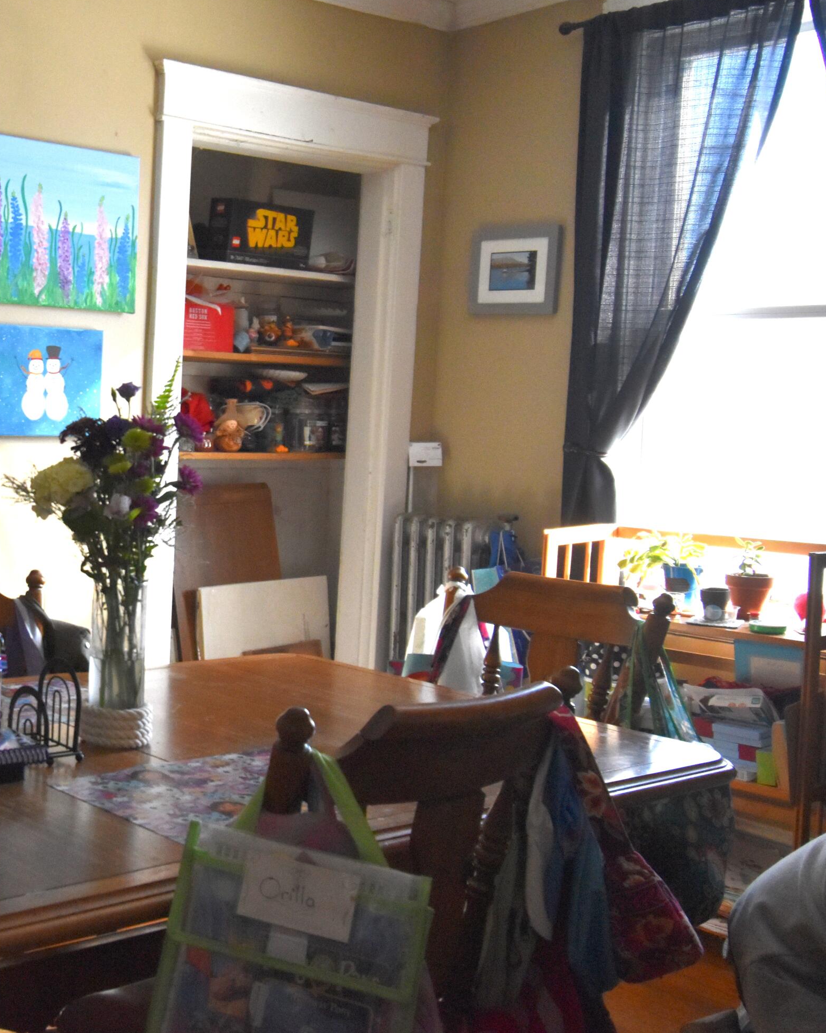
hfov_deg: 32.8
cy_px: 510
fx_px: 1314
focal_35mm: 43
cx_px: 58
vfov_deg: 42.9
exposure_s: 1/500
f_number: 5.6
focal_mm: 20
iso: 2000
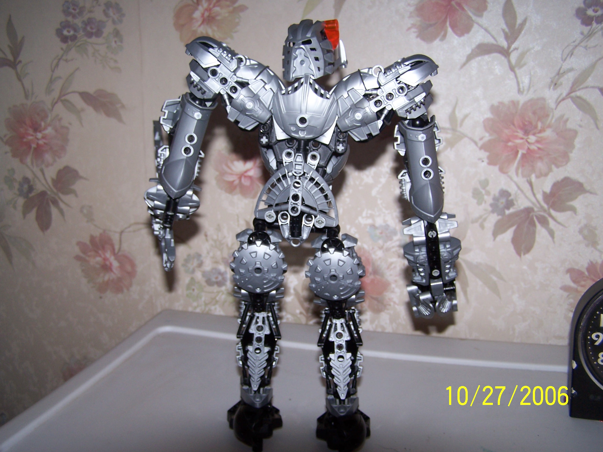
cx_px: 302
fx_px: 662
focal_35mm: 38
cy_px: 226
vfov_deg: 37.7
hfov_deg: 49.0
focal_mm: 6.3
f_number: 2.8
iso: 80
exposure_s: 1/60
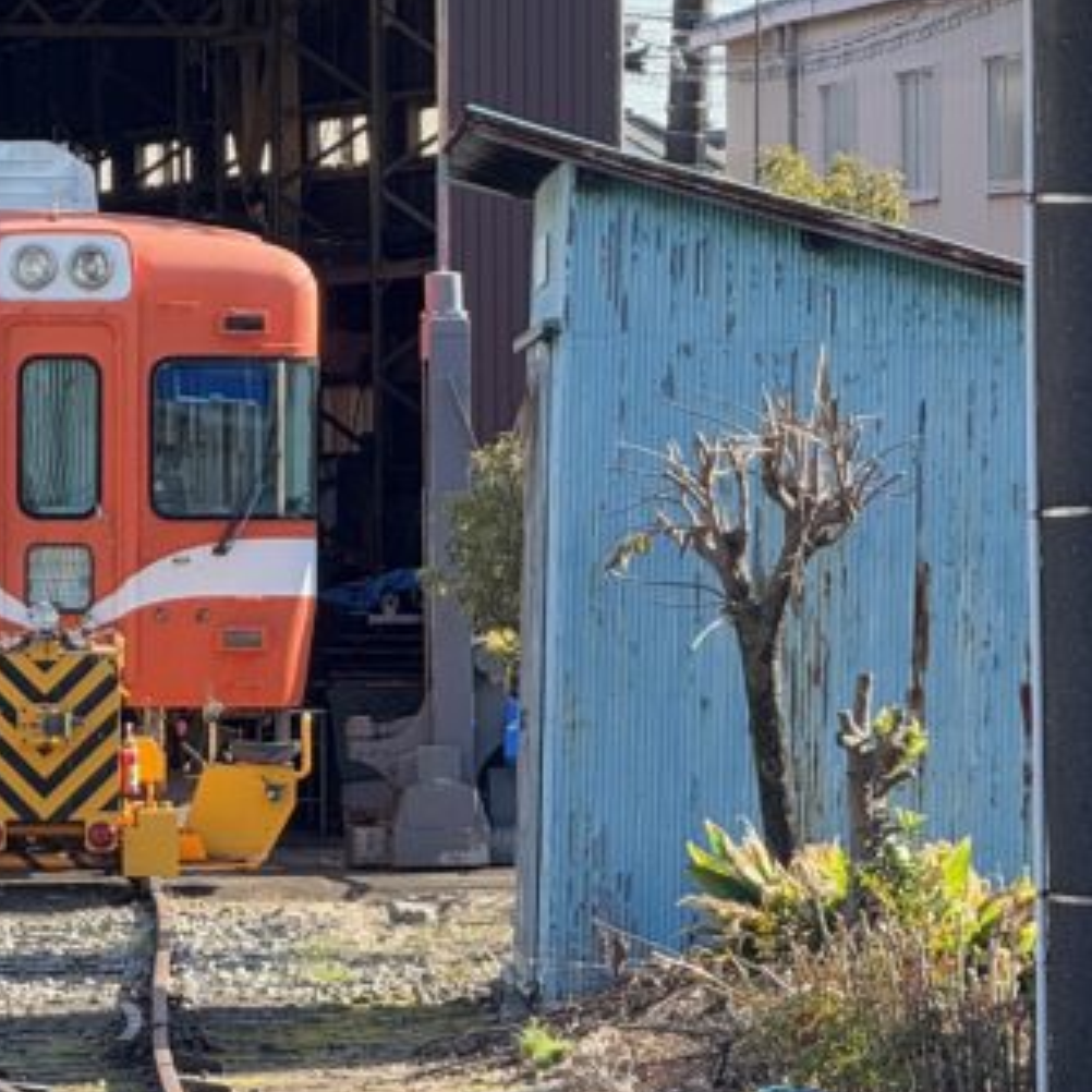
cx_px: -262
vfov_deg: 5.4
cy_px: 248
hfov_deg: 5.4
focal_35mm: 325
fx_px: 11599
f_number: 2.8
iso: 50
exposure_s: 1/171
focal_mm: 15.66
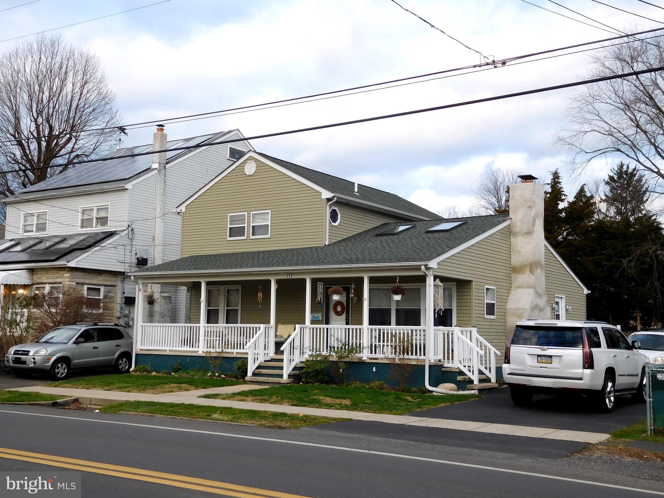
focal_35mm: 40
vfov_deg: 36.0
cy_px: 249
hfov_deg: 46.8
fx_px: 767
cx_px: 332
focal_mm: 7.1
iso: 125
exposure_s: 1/100
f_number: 3.9
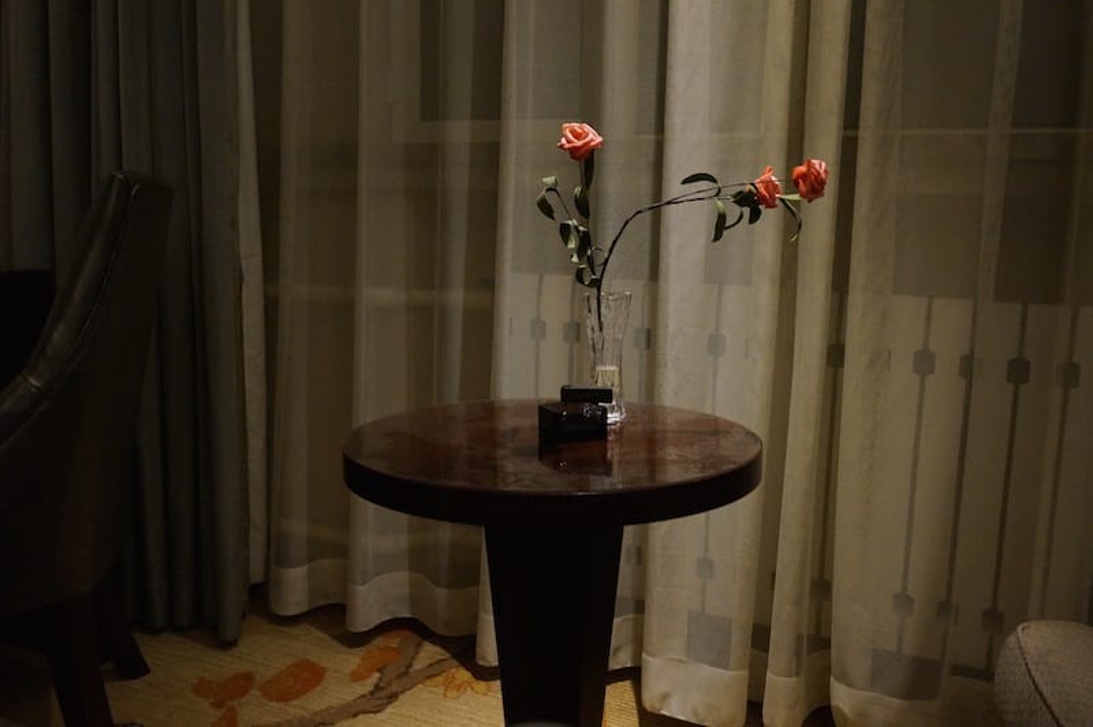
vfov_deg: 38.3
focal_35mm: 34
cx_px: 546
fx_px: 1047
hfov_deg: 55.1
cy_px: 364
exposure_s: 1/100
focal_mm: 23
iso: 3200
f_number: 4
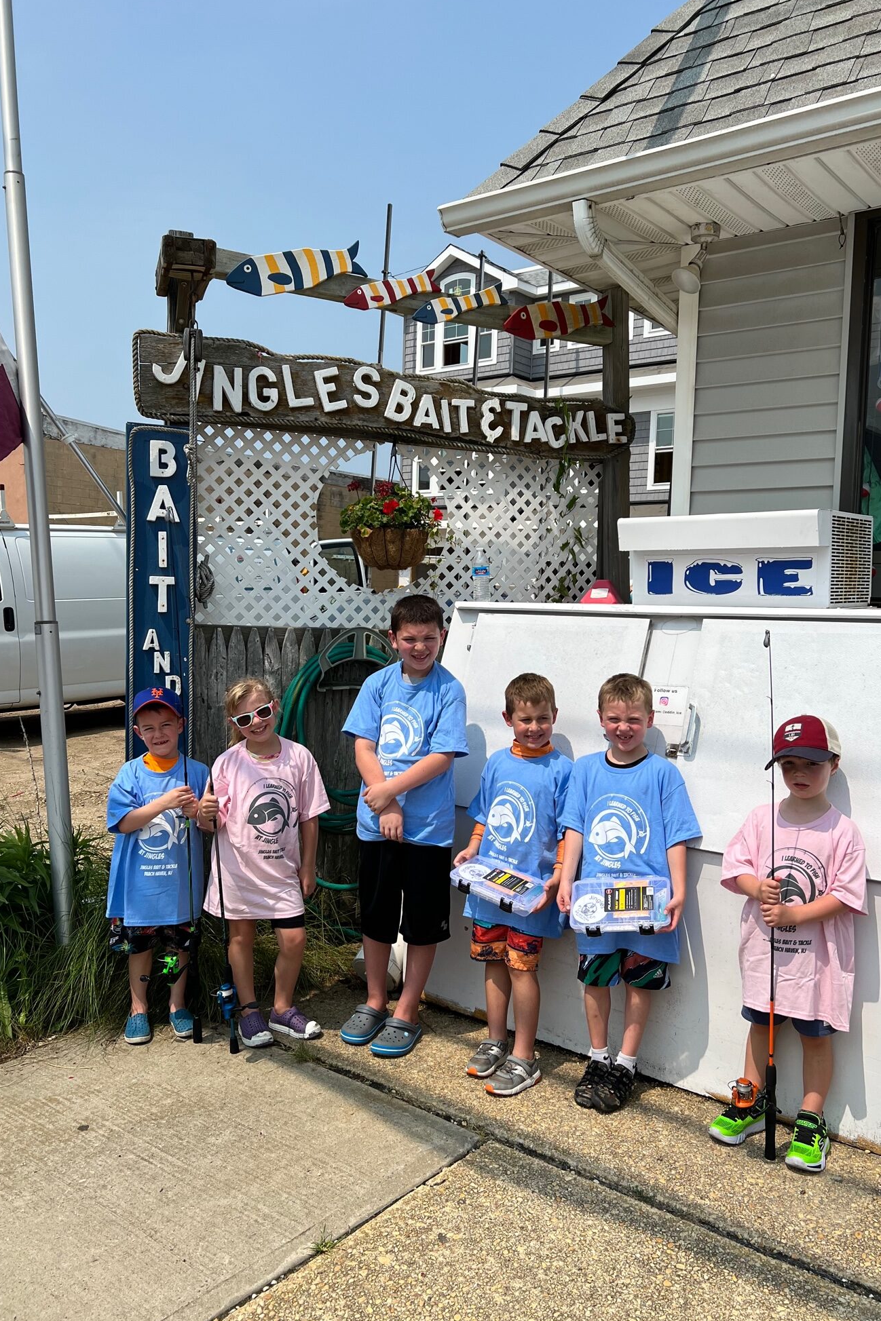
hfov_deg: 46.3
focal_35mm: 28
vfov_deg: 65.5
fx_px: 1028
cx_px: 483
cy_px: 664
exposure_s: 1/7463
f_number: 1.5
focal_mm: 5.7
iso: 50
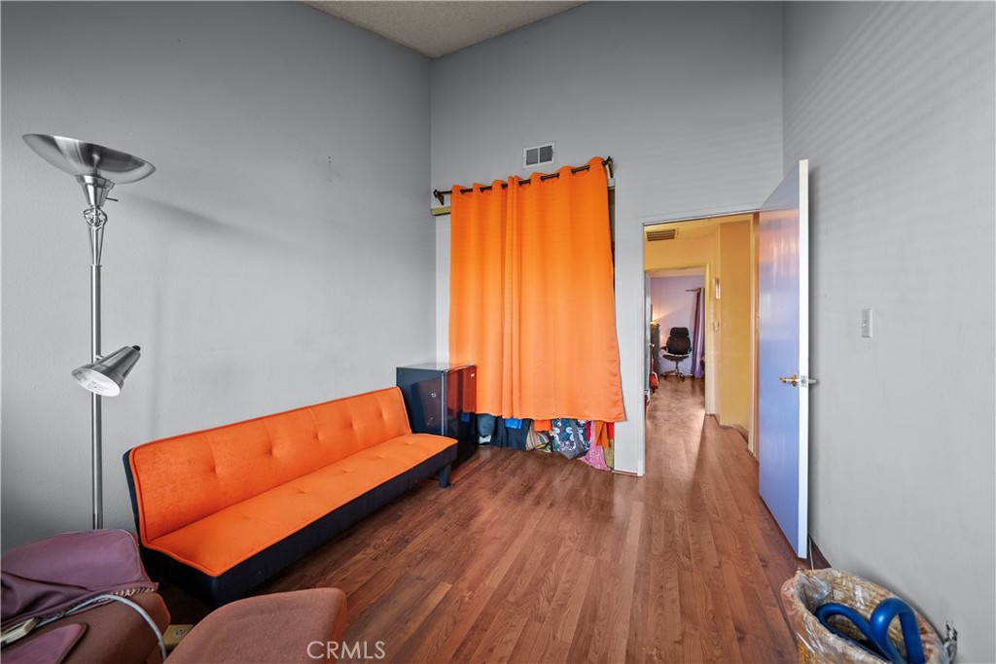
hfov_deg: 108.3
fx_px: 360
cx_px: 498
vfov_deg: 85.4
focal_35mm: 13
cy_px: 332
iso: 250
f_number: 4
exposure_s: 1/13
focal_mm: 13
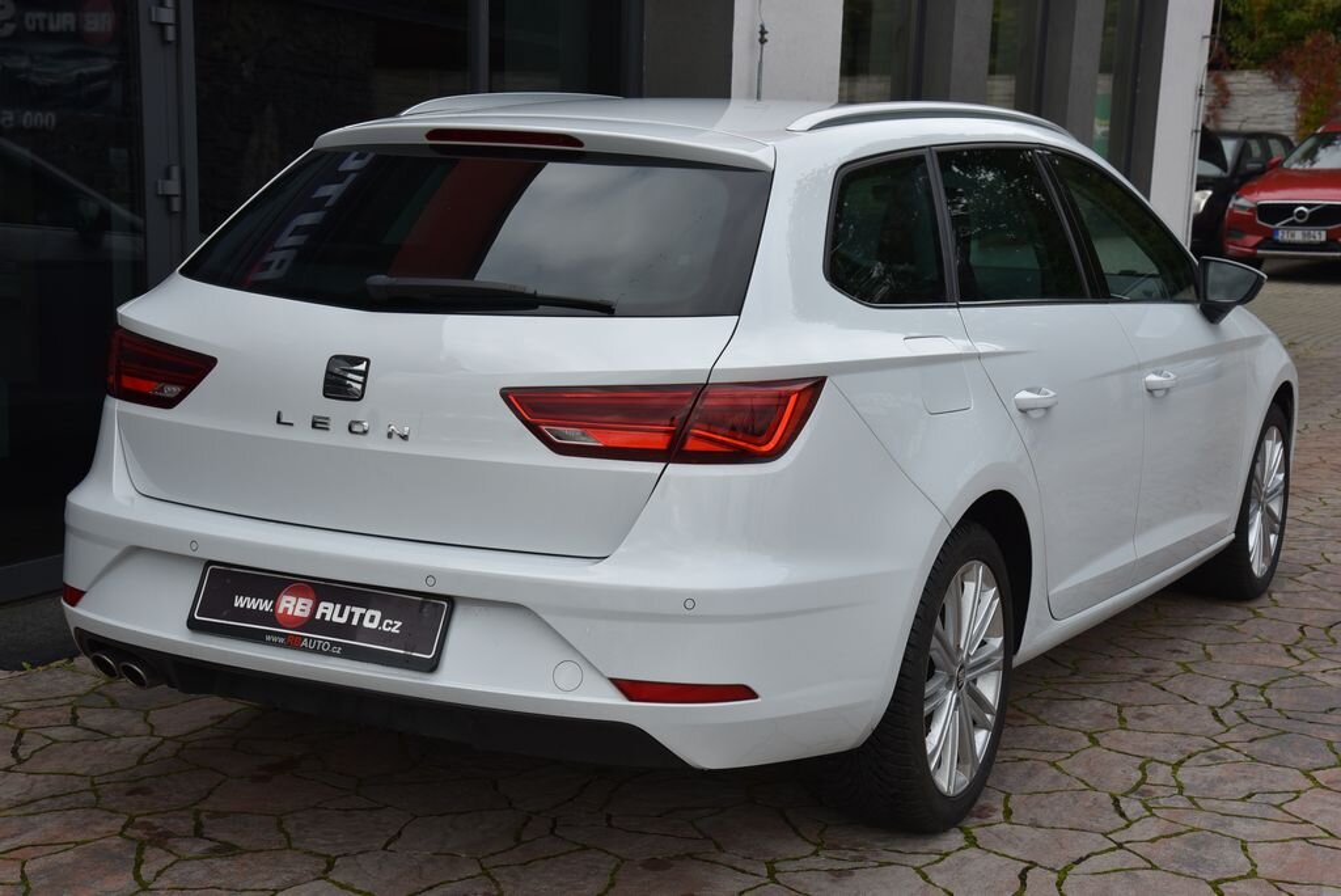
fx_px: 2050
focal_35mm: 55
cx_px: 670
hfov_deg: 36.2
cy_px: 448
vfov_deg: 24.7
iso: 500
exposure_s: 1/400
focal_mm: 55
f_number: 9
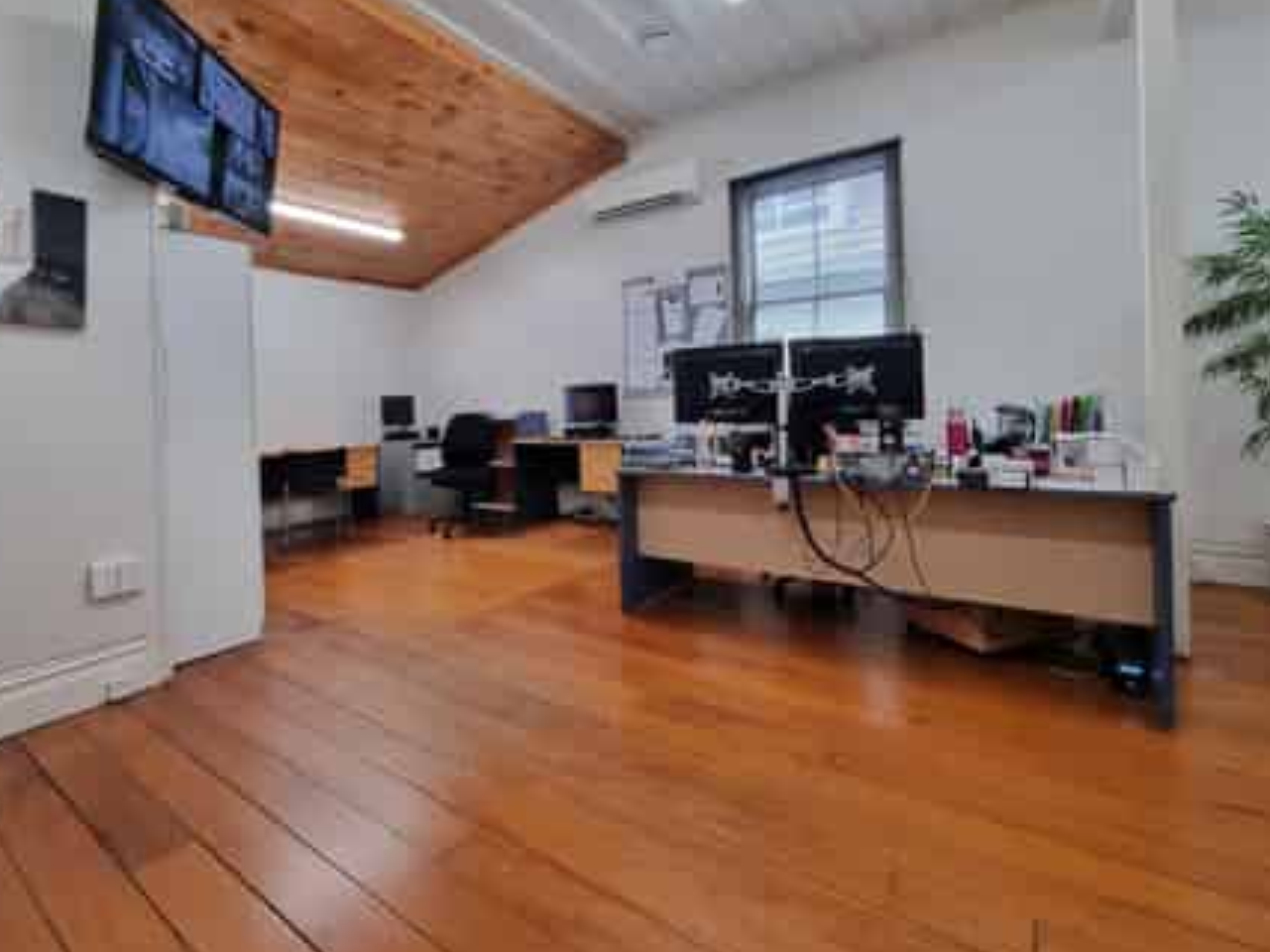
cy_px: 421
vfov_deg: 81.4
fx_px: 550
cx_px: 593
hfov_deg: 98.0
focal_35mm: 15
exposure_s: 1/50
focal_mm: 2.2
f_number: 2.2
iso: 100
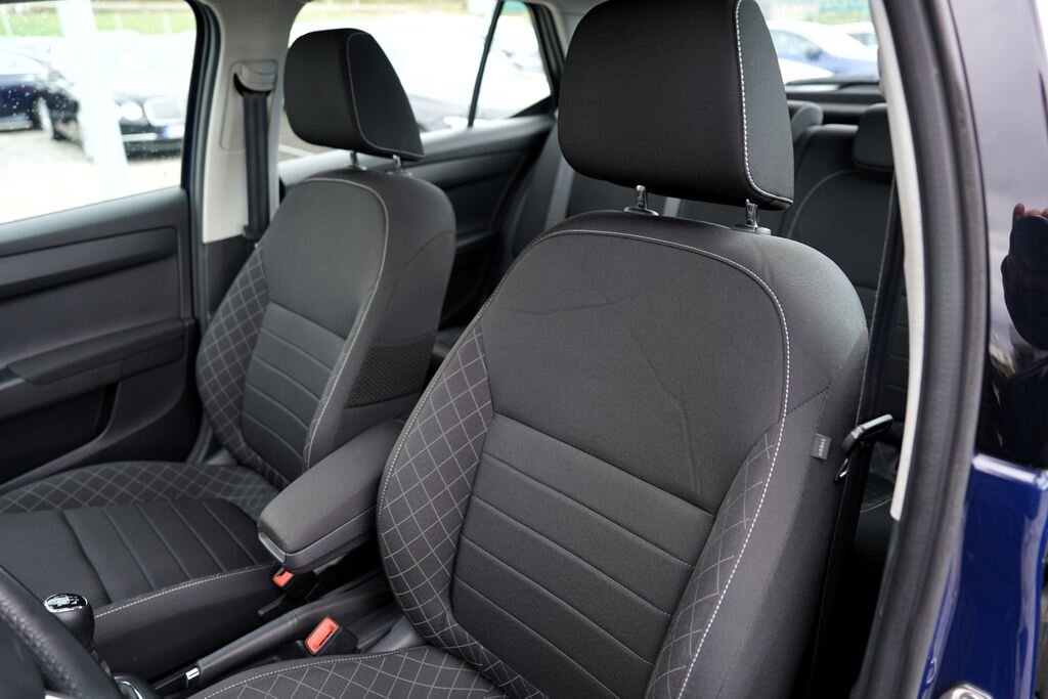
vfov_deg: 53.1
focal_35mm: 24
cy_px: 350
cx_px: 524
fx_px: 699
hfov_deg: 73.7
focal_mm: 24
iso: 100
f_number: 3.2
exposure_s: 1/30
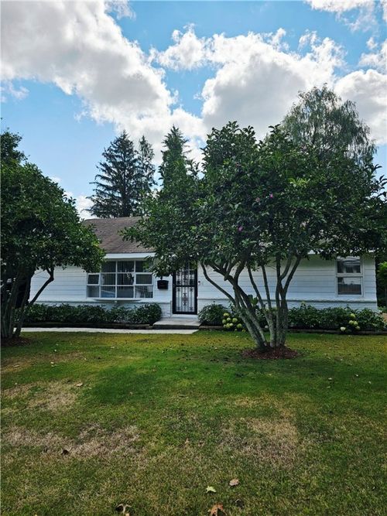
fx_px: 343
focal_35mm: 23
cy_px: 258
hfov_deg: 58.9
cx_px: 194
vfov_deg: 73.9
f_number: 1.7
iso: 10
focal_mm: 6.3
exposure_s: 1/833
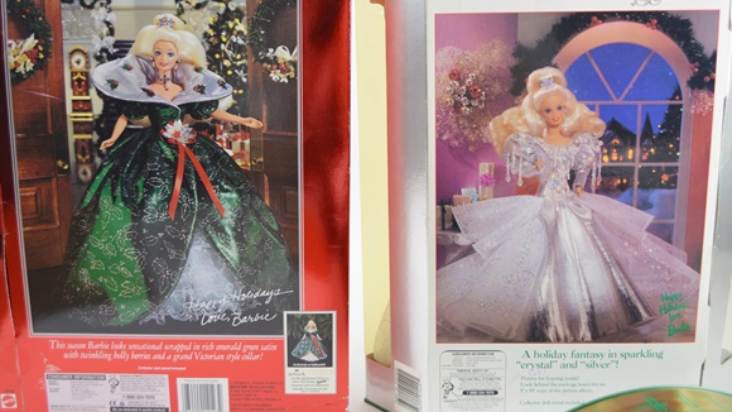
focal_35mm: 39
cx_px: 358
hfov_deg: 51.6
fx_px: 757
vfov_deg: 30.3
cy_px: 161
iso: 400
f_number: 5
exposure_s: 1/100
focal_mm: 24
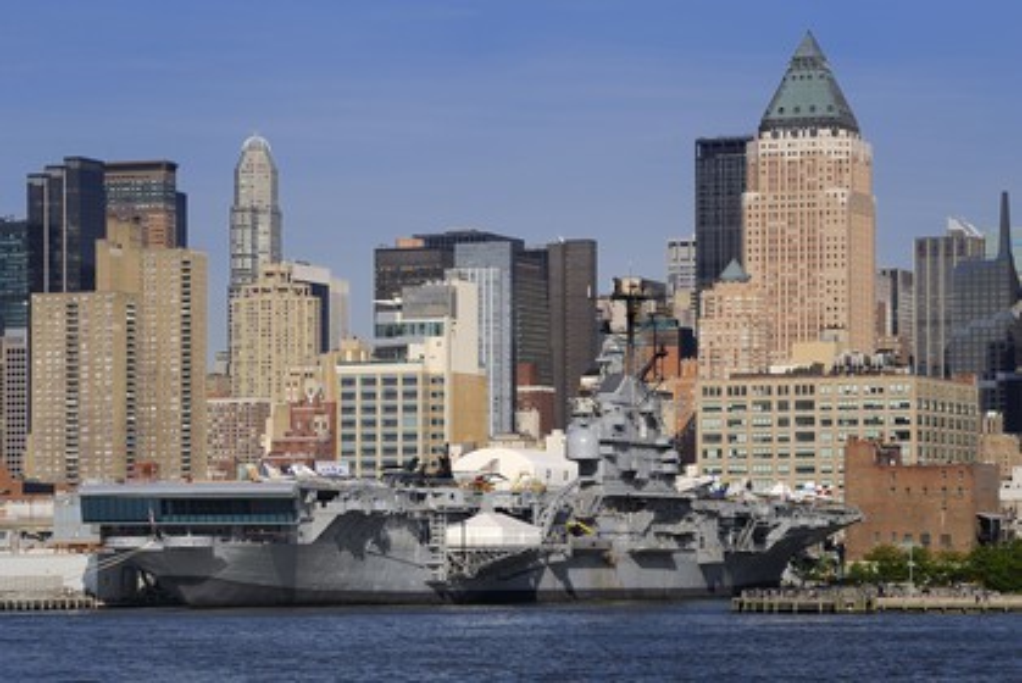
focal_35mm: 122
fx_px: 3466
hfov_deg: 16.8
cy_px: 342
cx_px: 511
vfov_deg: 11.3
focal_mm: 122
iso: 200
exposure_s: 1/500
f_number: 9
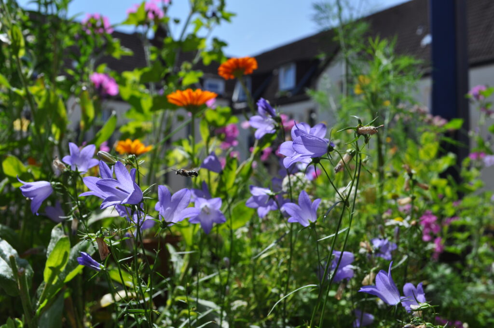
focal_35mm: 36
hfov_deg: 53.2
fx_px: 493
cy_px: 164
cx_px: 247
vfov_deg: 36.8
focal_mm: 24
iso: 200
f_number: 10
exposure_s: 1/400
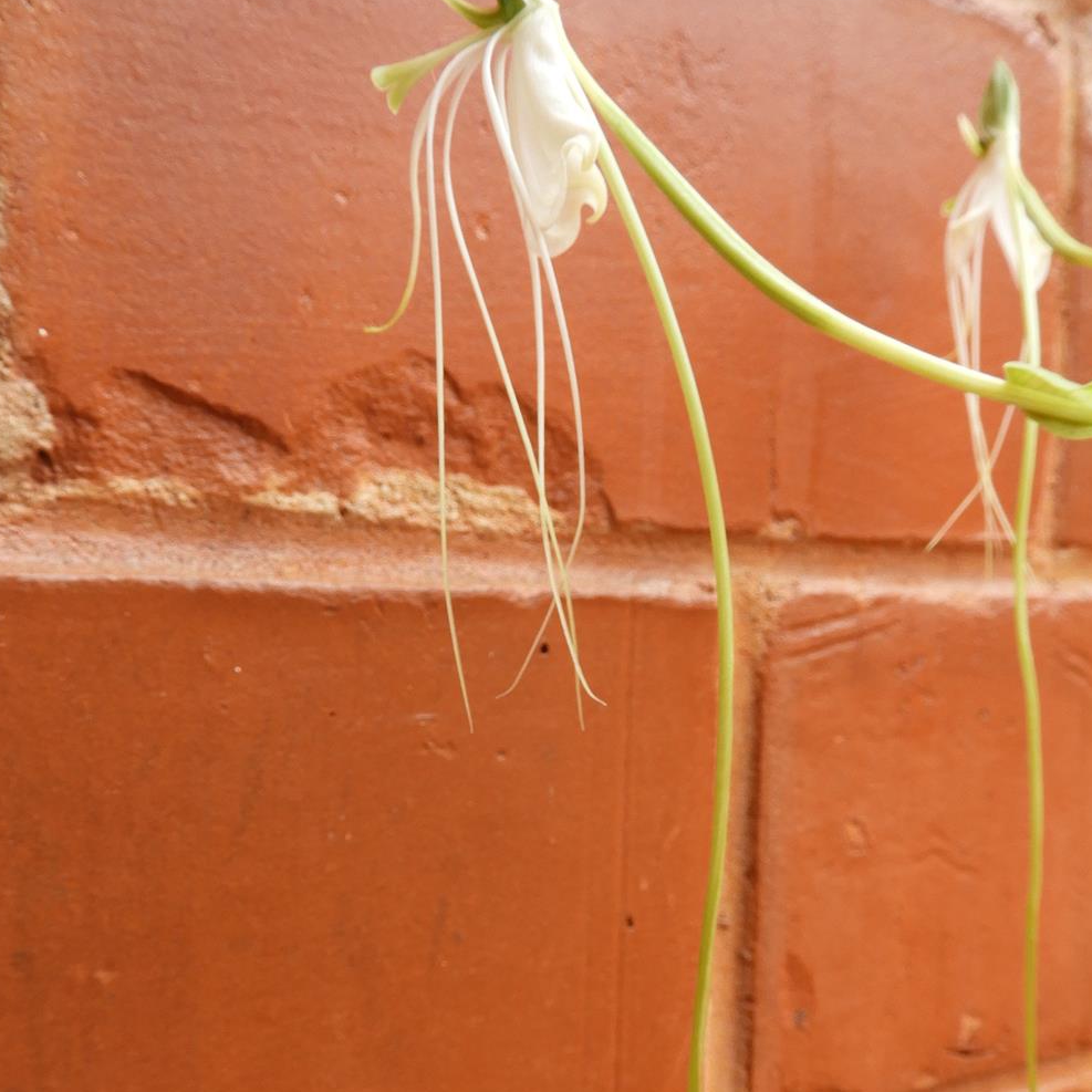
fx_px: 1392
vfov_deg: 42.0
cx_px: 584
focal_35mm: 39
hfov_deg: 42.8
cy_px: 763
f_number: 3.3
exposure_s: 1/125
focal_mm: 4.3
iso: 100
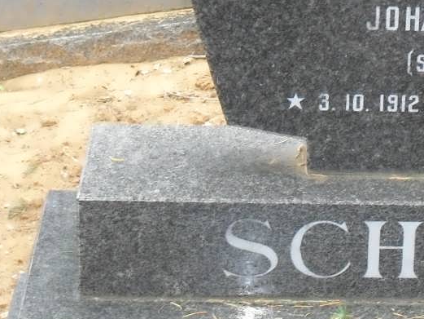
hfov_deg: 12.9
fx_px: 1862
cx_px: 404
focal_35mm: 152
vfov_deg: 9.7
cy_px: 13
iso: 240
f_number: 4.6
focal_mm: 11.7
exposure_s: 1/60
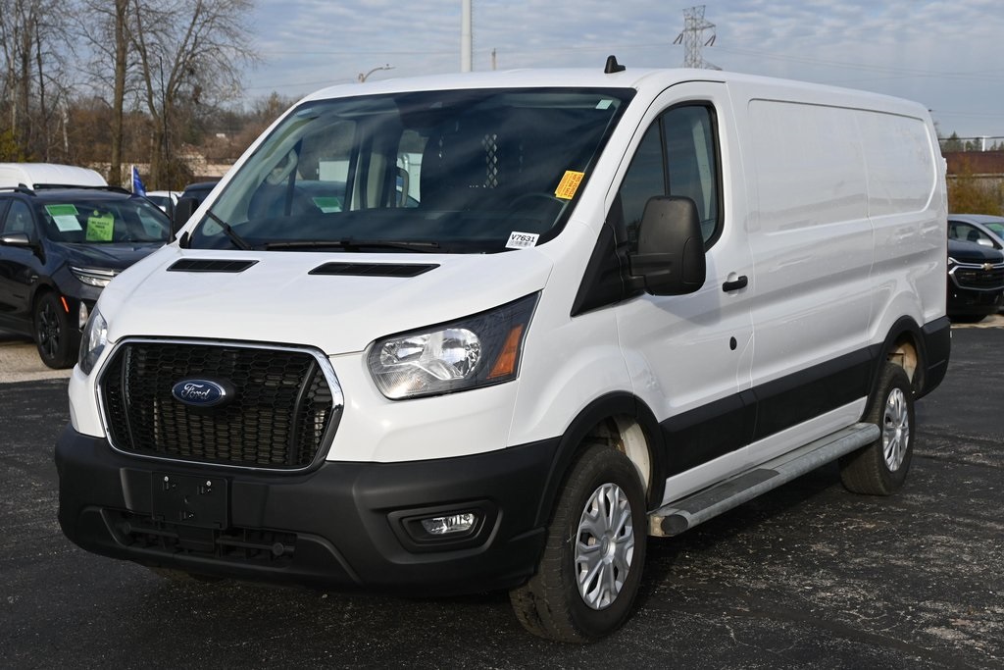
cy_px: 335
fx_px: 1548
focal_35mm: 56
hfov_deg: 35.9
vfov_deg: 24.4
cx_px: 502
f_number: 6.3
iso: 100
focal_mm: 37
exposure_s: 1/320
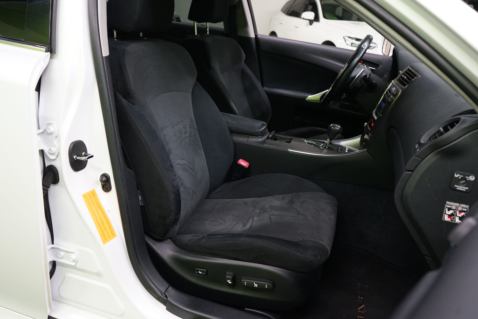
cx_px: 239
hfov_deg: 65.5
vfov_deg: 46.4
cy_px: 160
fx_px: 372
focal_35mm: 28
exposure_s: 1/60
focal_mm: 28
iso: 2500
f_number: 5.6
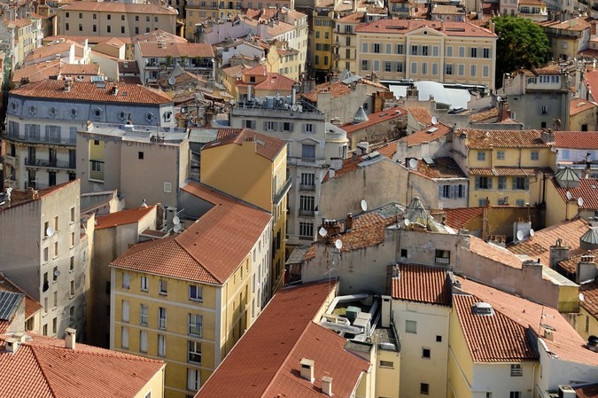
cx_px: -28
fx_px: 1062
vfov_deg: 20.1
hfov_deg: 29.0
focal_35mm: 64
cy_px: -54
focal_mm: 27
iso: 200
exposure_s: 1/250
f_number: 14
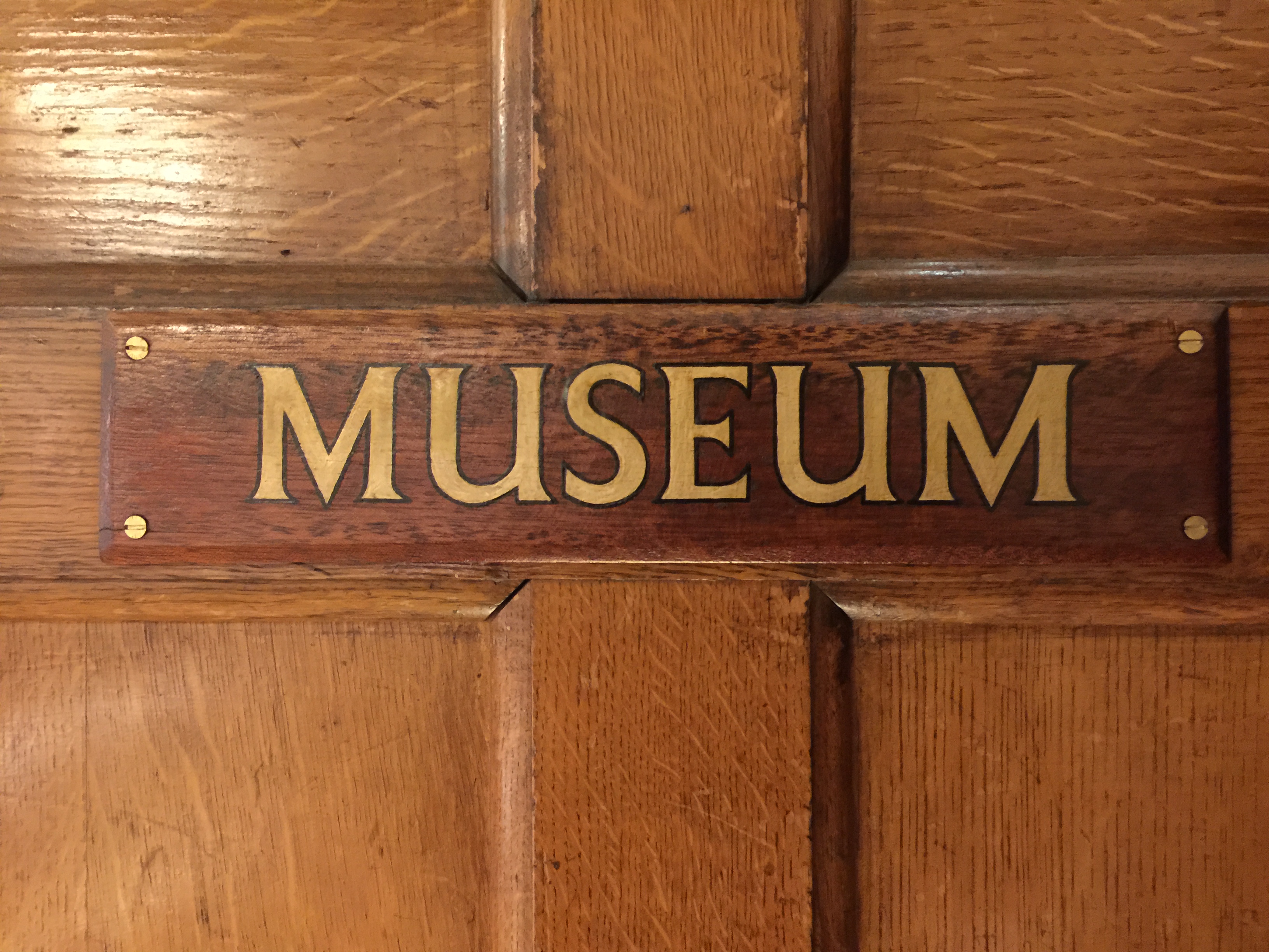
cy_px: 476
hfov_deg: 61.7
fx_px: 1063
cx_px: 634
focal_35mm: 29
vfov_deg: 48.2
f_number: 2.2
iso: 125
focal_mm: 4.15
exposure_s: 1/4
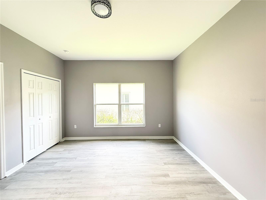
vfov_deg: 85.7
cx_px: 133
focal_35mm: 14
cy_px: 100
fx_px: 108
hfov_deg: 102.1
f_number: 2.2
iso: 250
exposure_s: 1/99
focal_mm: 2.22
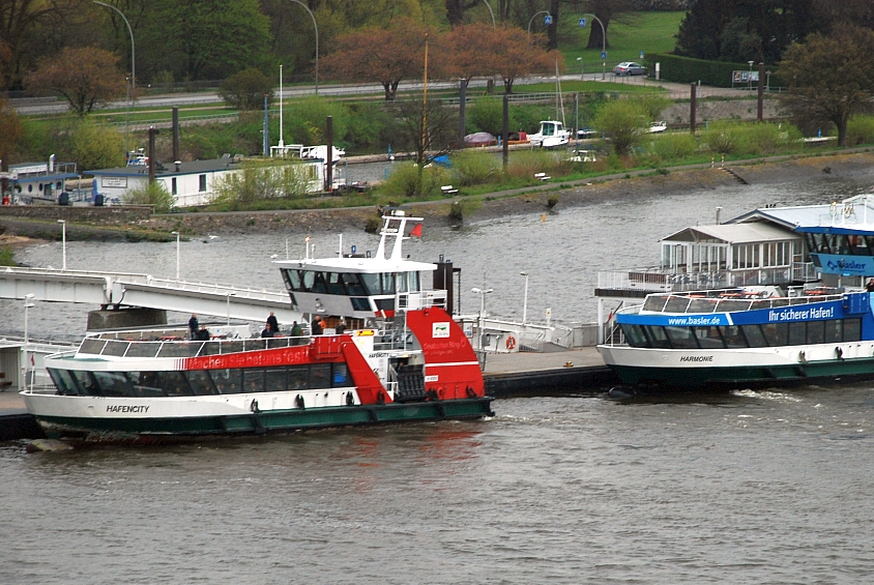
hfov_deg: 8.4
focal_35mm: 246
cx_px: 505
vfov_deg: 5.6
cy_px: 313
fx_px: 5970
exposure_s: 1/80
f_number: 5.6
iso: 400
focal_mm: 135
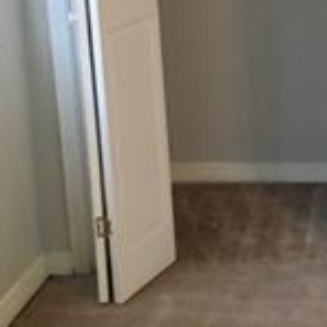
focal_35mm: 83
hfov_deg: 20.5
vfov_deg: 20.3
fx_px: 887
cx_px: 294
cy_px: 2
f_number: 2.2
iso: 200
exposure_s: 1/30
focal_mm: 4.15
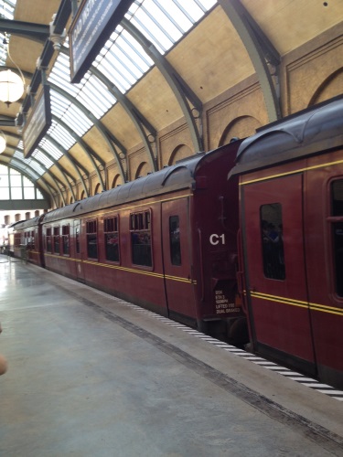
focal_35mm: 35
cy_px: 228
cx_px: 172
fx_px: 462
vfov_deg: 52.6
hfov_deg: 40.7
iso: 64
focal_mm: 4.28
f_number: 2.4
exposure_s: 1/40
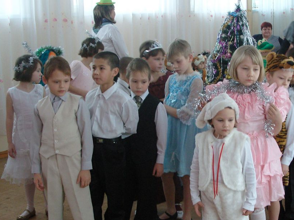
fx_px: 577
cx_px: 190
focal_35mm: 68
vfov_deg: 21.6
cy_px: 127
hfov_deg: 28.4
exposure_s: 1/40
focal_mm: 7.8
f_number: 2.8
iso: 200
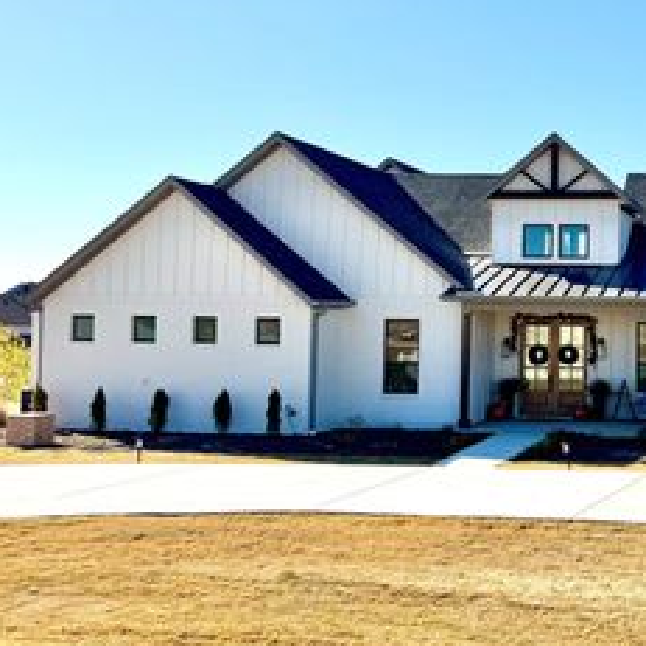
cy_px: 273
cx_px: 649
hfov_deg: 33.6
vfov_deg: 36.7
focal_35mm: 46
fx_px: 971
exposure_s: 1/5814
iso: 80
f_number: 1.78
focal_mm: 6.76
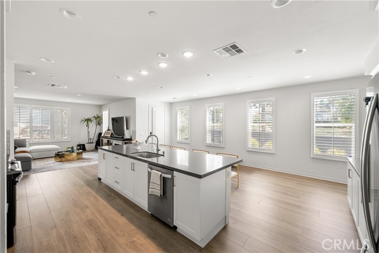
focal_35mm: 14
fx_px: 147
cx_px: 190
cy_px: 126
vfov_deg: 81.2
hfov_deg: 104.2
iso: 1000
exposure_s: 1/15
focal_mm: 14
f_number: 7.1
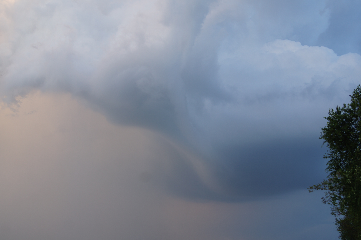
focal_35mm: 42
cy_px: 120
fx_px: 421
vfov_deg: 31.8
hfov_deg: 46.4
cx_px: 180
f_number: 5
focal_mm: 28
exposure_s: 1/50
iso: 100
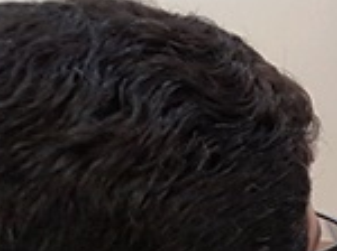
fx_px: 1351
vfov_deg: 10.6
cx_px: 757
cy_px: 235
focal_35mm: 139
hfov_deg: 12.0
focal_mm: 4.2
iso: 160
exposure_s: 1/60
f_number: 1.7
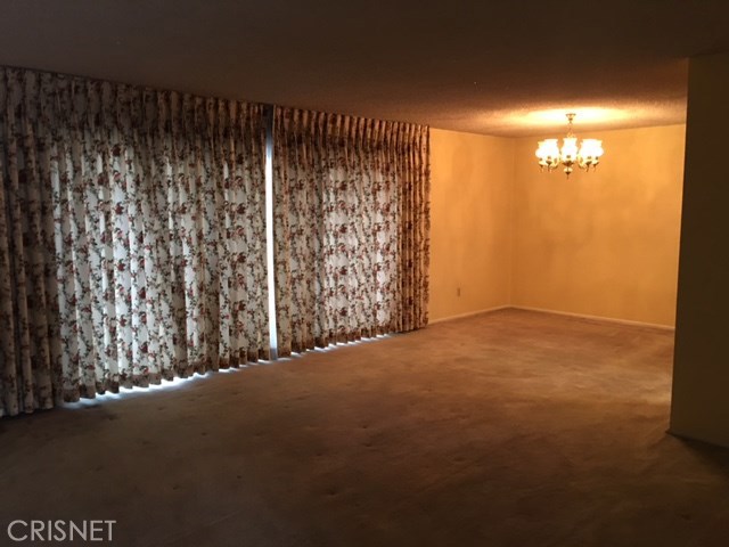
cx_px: 364
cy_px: 274
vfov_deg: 48.2
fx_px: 611
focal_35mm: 29
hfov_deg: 61.7
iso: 64
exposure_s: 1/4
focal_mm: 4.15
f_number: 2.2
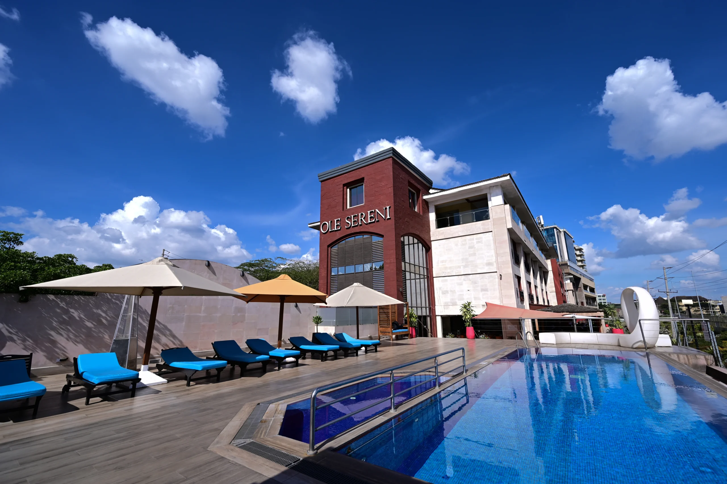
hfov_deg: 100.4
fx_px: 303
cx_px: 364
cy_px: 242
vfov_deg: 77.2
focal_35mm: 15
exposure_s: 1/320
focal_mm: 15
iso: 50
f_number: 5.6
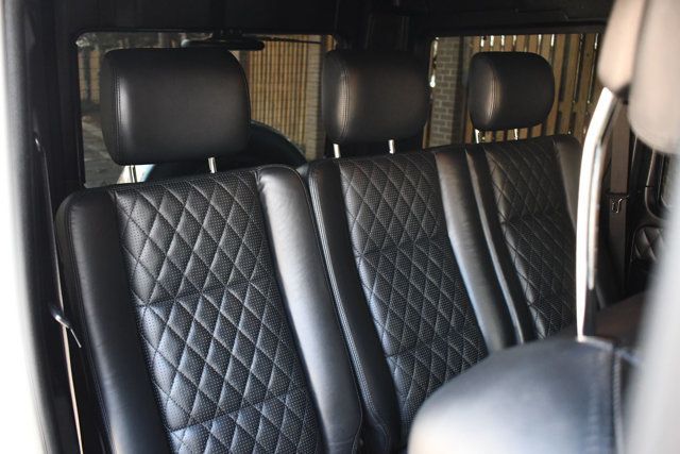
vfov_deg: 42.3
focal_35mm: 31
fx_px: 586
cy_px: 227
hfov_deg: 60.3
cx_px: 340
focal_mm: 21
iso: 2800
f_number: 3.8
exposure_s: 1/125
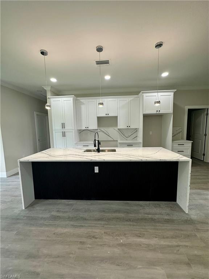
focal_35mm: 14
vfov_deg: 102.1
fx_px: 113
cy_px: 140
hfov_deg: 85.7
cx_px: 104
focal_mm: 2.22
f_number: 2.2
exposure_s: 1/120
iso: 160
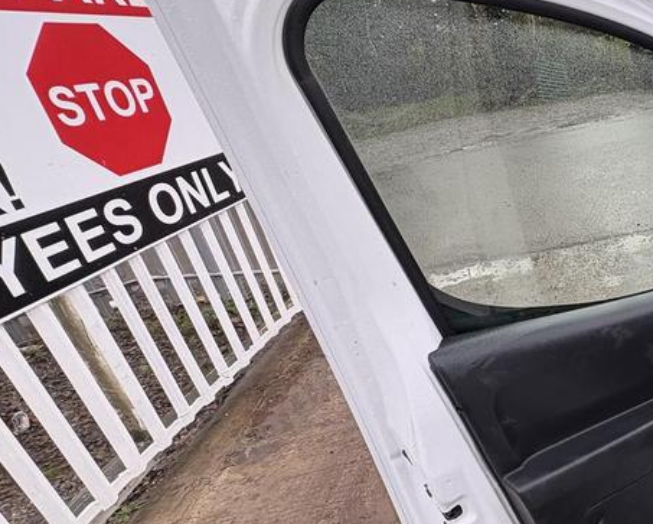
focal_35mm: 27
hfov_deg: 52.5
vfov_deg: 53.2
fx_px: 522
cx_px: 636
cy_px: 257
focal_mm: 2.22
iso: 40
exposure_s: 1/153
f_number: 2.2
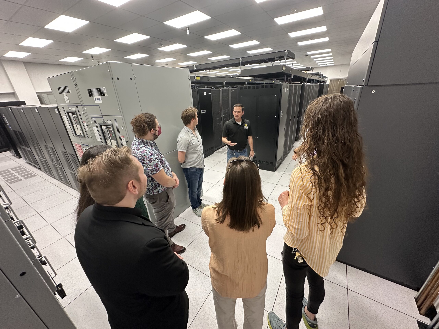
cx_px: 220
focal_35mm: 14
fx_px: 178
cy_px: 164
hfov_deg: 102.1
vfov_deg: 85.7
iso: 250
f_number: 2.2
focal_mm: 2.22
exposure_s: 1/60
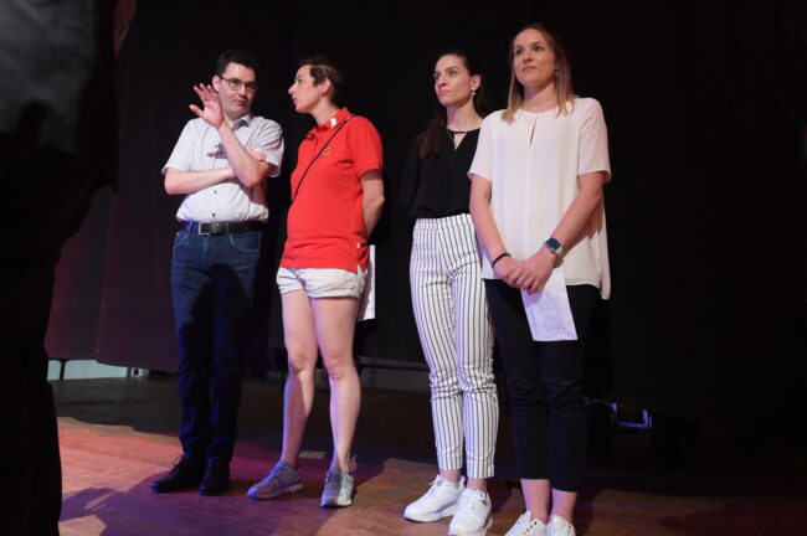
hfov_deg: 73.8
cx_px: 404
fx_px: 537
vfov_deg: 53.0
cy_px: 268
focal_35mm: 24
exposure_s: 1/100
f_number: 2.8
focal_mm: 24
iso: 3200
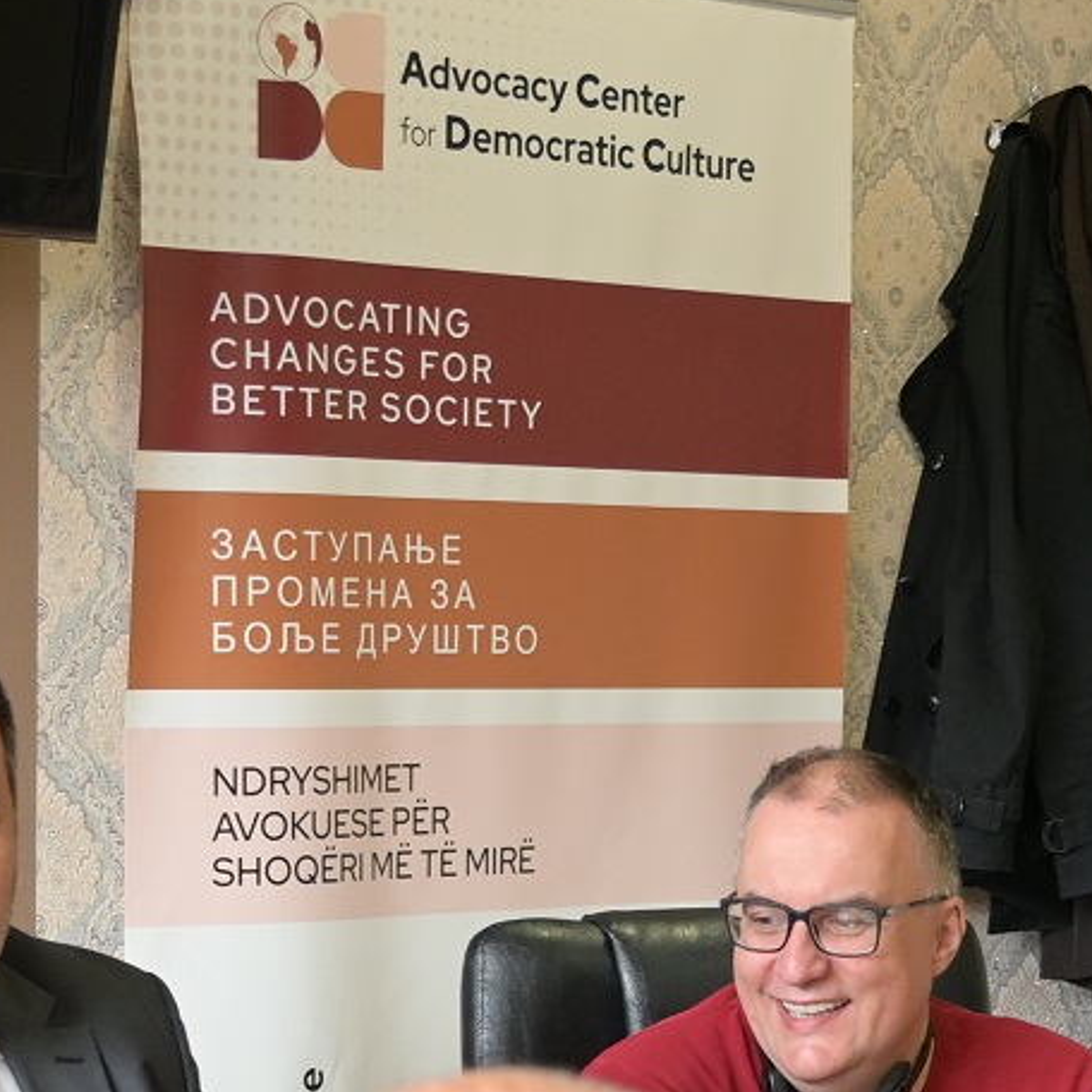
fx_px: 3997
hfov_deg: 15.5
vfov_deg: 15.3
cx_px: 647
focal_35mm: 112
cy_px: 1033
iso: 720
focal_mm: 18
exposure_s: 1/60
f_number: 3.5
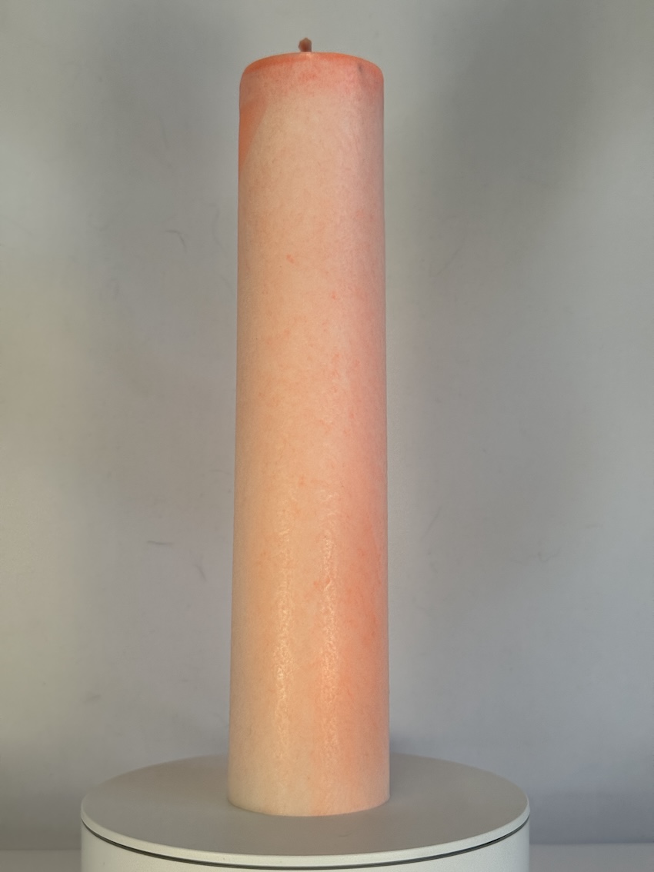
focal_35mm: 48
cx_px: 327
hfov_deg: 30.3
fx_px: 1210
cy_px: 436
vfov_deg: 39.7
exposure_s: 1/995
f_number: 1.78
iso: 125
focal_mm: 6.76
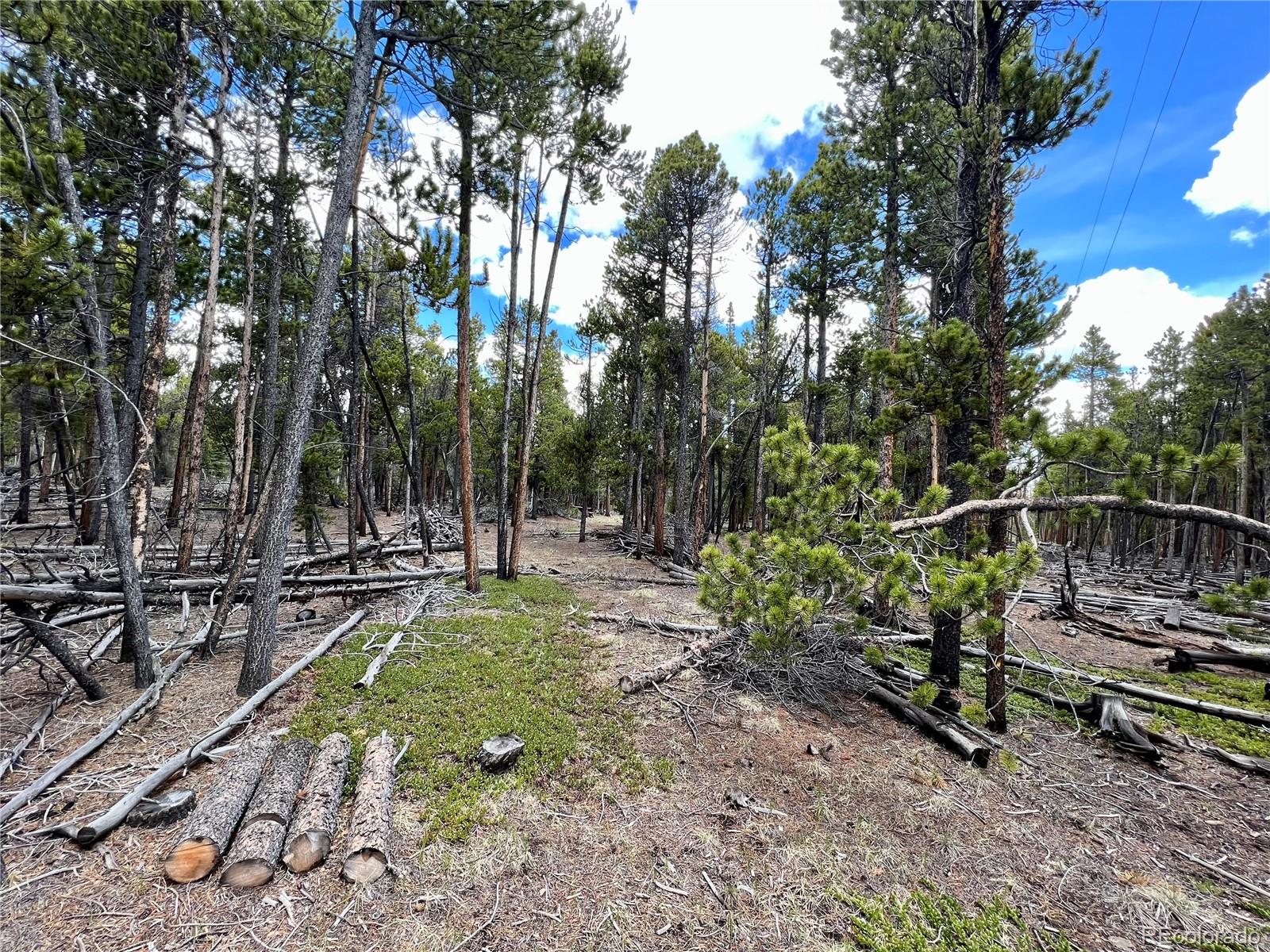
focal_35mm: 13
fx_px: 477
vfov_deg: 89.9
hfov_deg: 106.2
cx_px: 635
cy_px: 476
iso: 32
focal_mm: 1.57
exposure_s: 1/136
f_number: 1.8
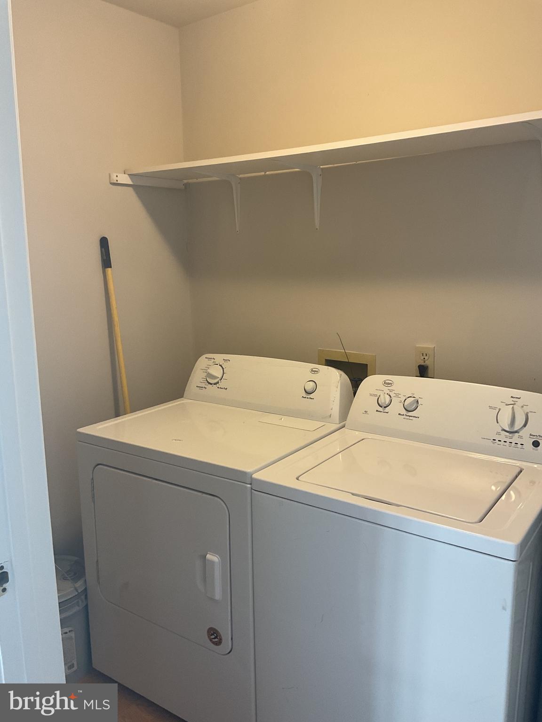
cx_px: 271
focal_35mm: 29
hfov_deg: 48.2
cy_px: 361
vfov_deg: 61.7
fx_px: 605
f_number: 1.8
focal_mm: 3
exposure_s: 1/60
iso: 64
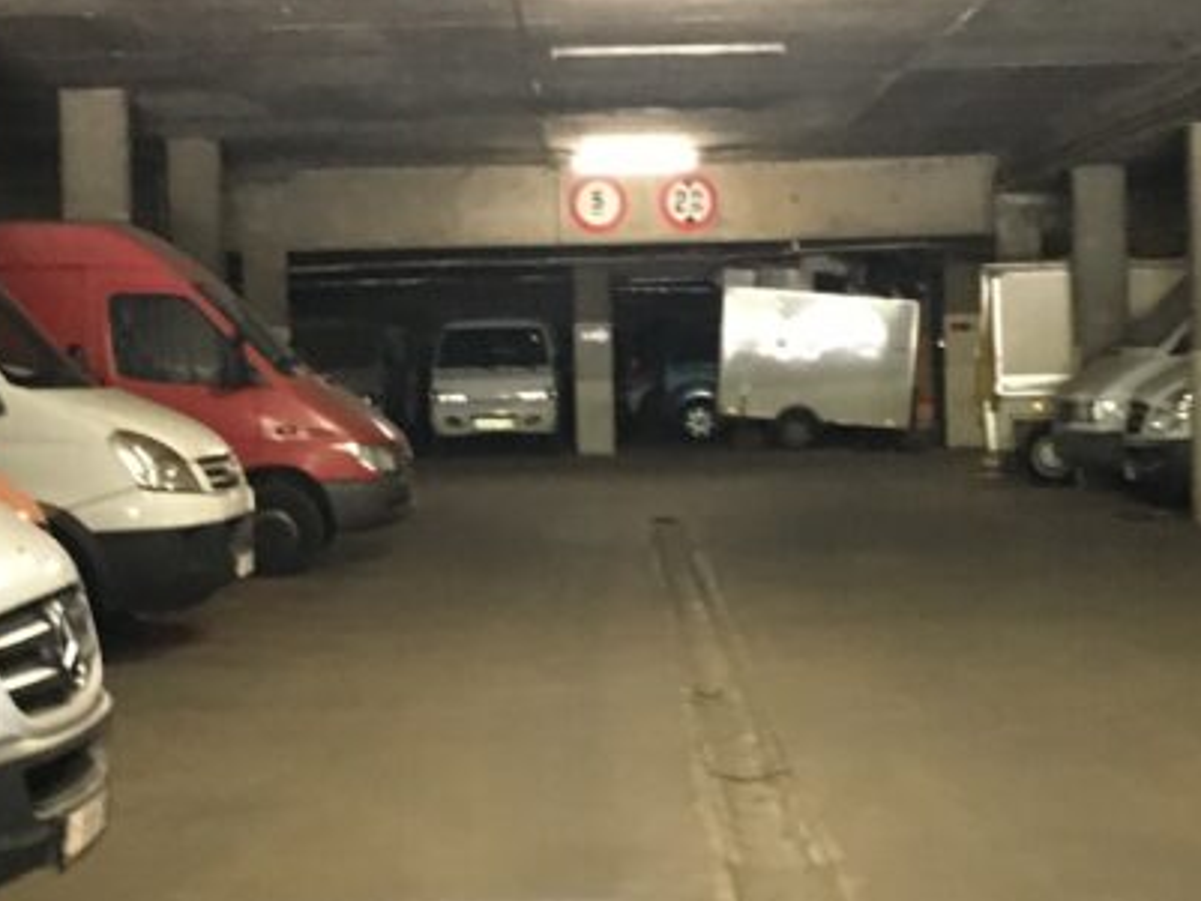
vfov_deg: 19.9
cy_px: 395
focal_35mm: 74
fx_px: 2568
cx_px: 632
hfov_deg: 26.3
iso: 500
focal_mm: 4.15
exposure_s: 1/17
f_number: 2.2
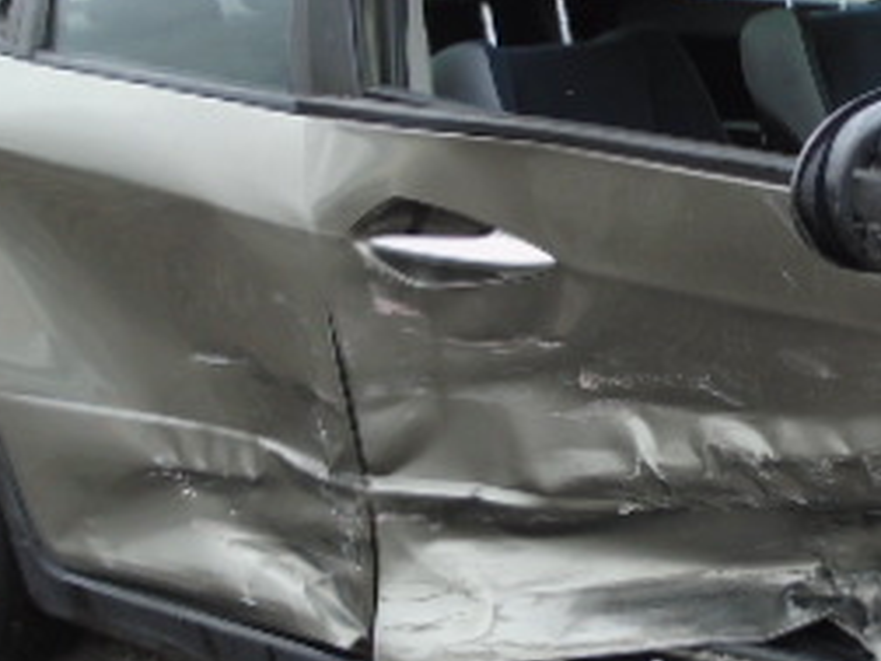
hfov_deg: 28.6
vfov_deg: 22.2
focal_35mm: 66
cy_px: 374
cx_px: 727
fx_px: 1680
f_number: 3.2
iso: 100
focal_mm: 4.6
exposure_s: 1/250
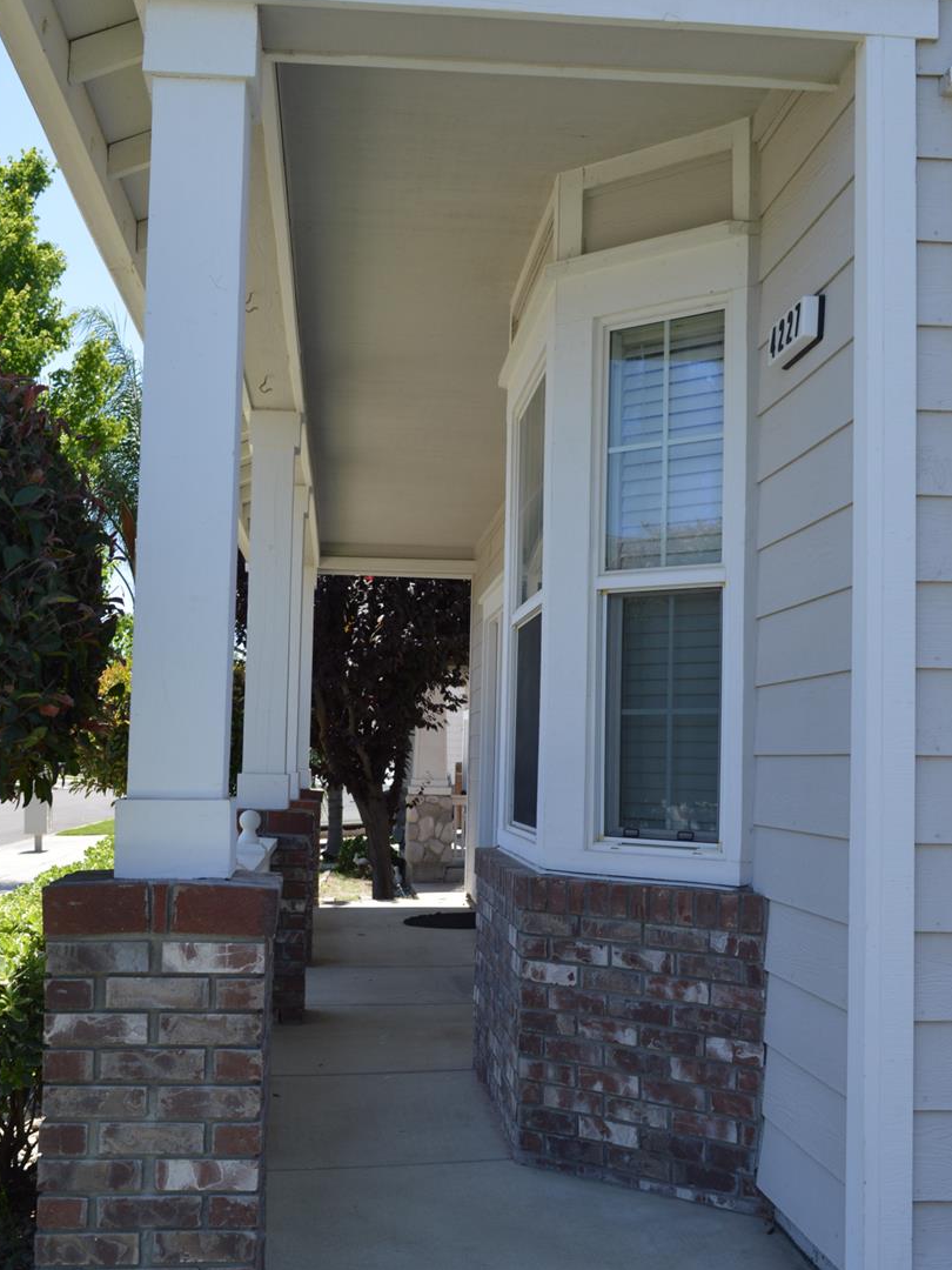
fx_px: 1467
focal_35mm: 40
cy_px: 667
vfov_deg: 46.8
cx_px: 474
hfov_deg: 36.0
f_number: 6.3
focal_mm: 20
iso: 100
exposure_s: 1/160
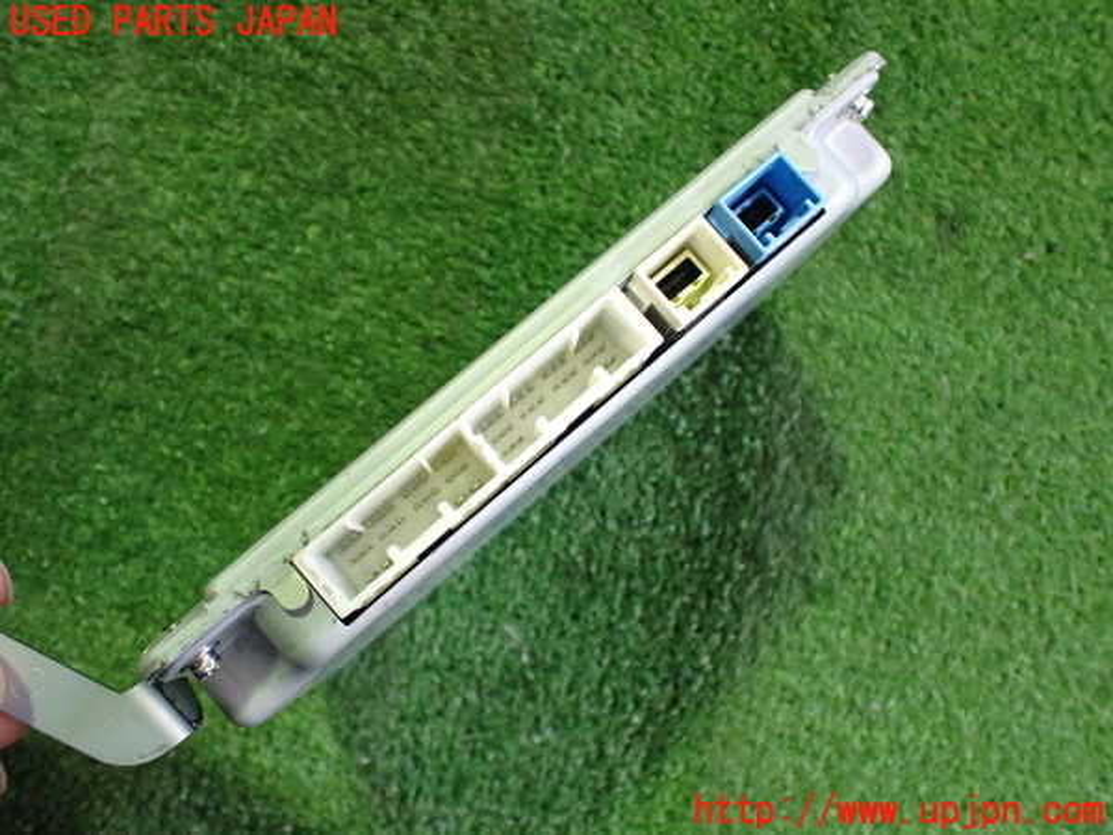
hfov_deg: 60.0
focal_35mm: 30
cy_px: 418
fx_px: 965
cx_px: 556
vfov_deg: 46.8
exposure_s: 1/80
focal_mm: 5.4
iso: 800
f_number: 2.3
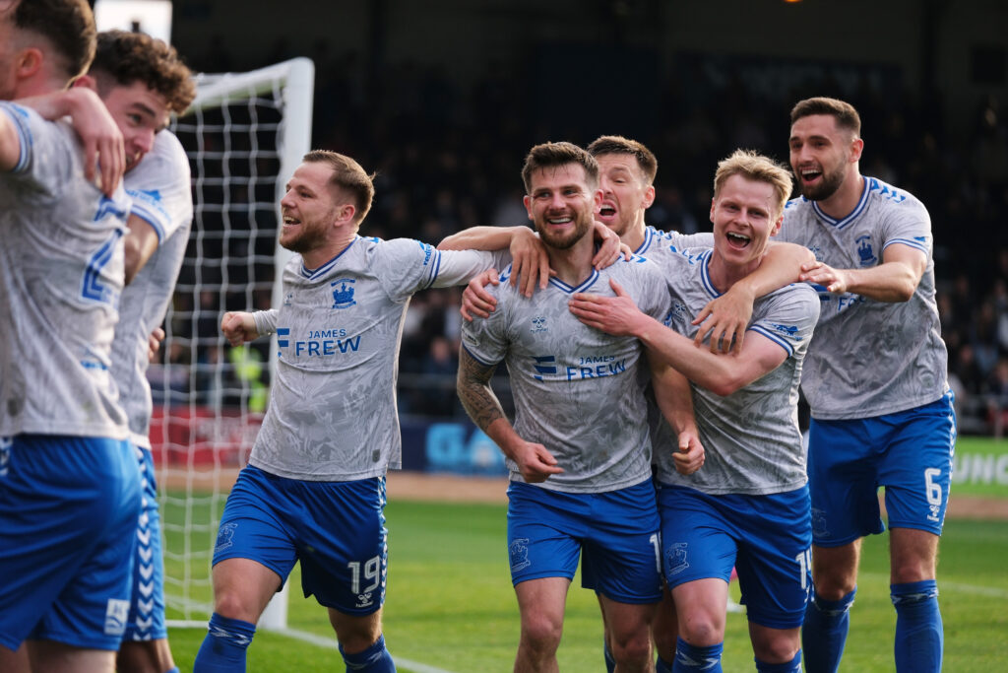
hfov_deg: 9.8
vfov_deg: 6.5
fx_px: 5880
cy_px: 336
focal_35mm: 210
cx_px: 504
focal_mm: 140
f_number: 2.8
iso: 500
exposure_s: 1/1250
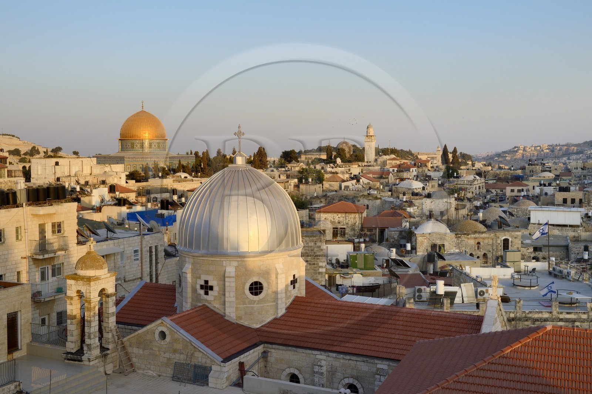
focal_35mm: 45
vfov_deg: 29.8
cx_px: 296
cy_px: 197
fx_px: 739
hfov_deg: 43.6
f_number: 13
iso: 400
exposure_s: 1/200
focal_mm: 45
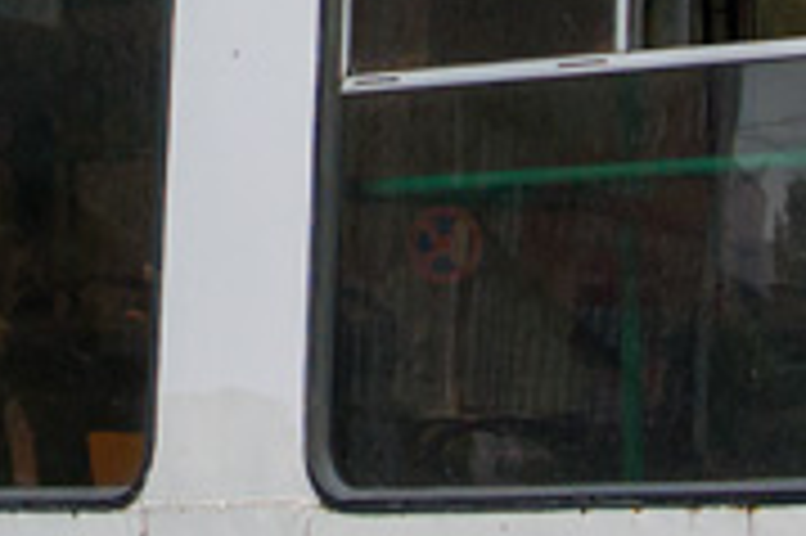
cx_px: 234
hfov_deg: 5.9
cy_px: -243
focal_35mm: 352
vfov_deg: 3.9
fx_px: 7881
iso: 400
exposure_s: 1/640
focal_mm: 35
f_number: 5.6
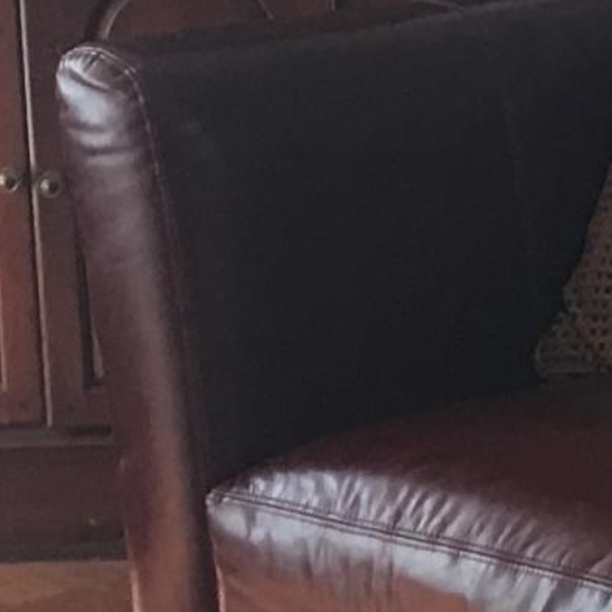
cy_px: 50
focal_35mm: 195
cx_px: 1786
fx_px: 3900
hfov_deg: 7.9
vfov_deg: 8.9
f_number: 2.2
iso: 32
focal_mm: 4.15
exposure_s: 1/15
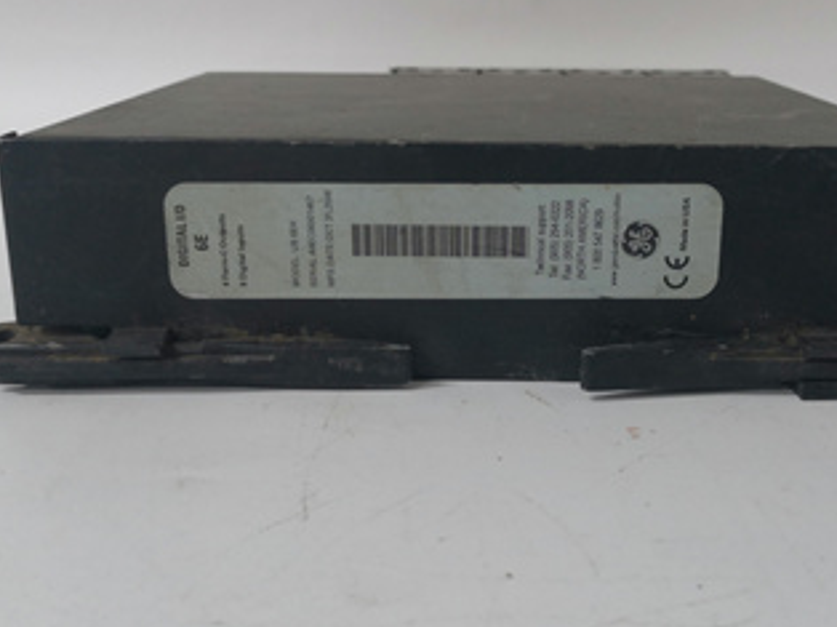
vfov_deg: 33.6
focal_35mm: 43
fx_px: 1039
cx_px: 488
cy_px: 308
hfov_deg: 43.7
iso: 125
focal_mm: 3.95
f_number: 1.8
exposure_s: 1/33.3
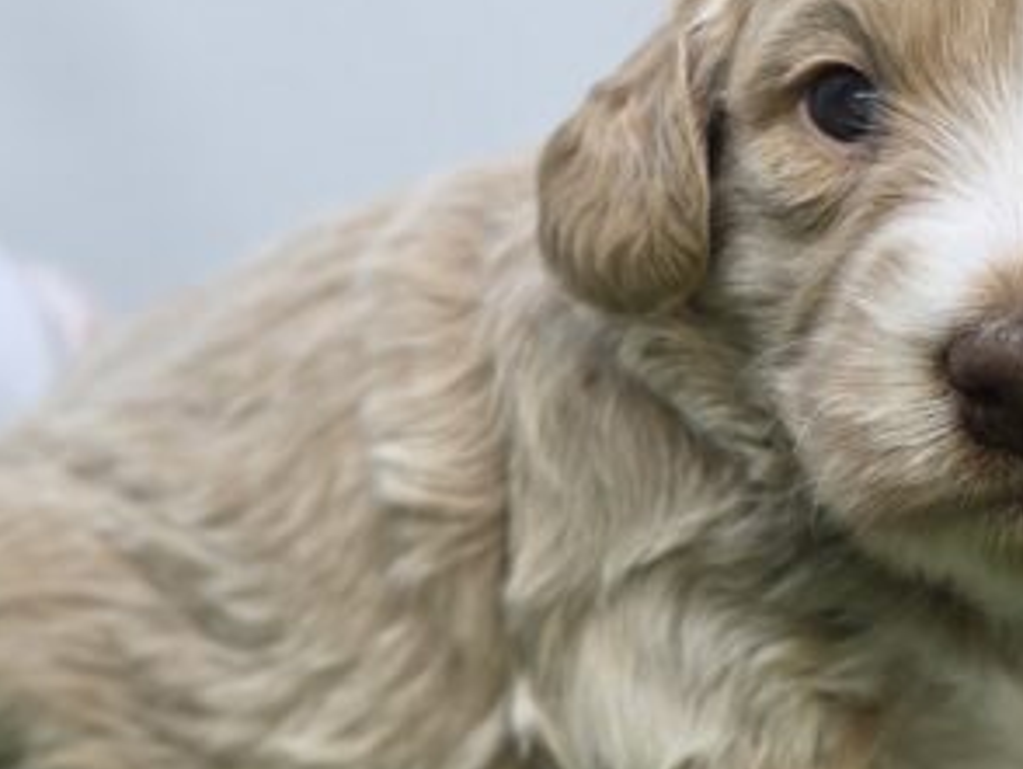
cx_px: 762
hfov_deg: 24.1
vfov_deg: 18.4
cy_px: 564
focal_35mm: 80
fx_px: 2366
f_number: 1.7
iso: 50
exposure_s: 1/120
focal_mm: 6.3
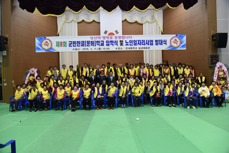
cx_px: 114
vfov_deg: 47.9
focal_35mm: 27
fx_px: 172
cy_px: 76
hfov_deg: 67.4
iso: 1000
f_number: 4.5
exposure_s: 1/125
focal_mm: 27
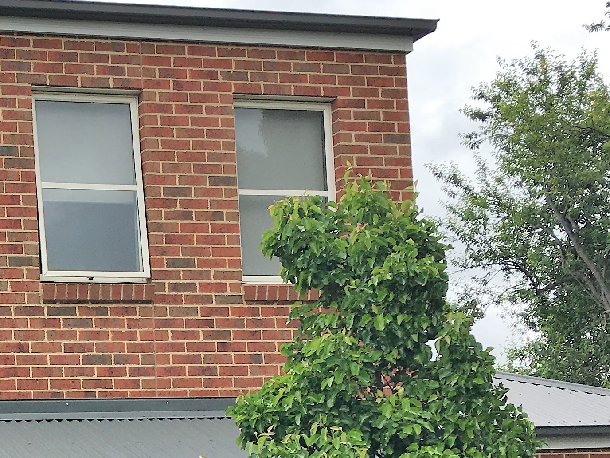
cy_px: 454
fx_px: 1498
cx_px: -116
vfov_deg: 17.0
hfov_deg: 21.4
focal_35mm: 85
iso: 25
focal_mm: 4.15
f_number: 2.2
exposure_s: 1/1148
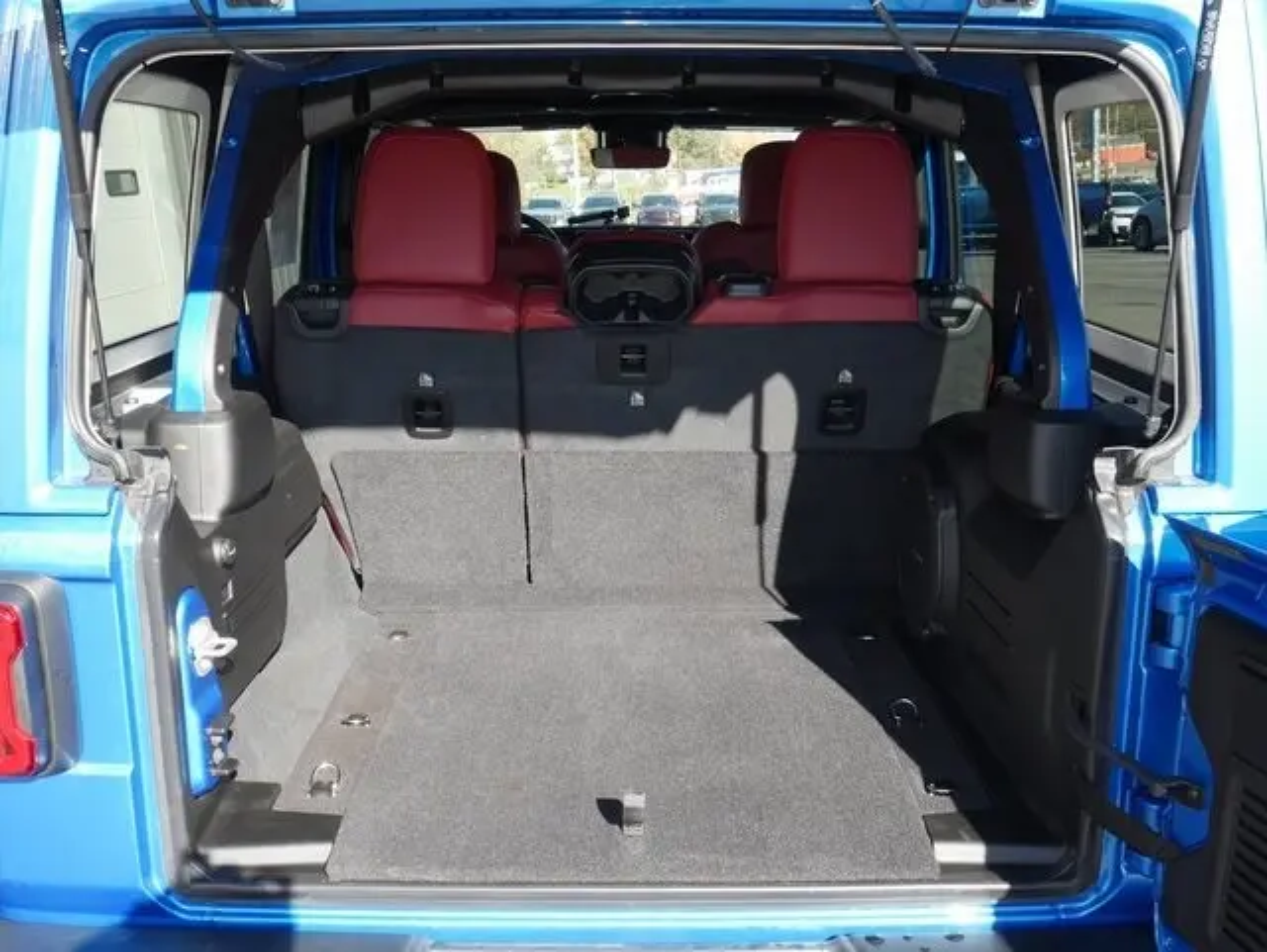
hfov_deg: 53.9
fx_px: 1245
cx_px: 634
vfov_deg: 41.8
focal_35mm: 34
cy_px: 476
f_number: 10
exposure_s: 1/60
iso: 320
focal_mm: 17
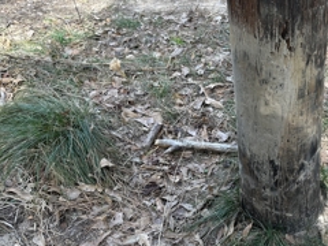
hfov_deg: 44.8
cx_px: 257
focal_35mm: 40
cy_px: 115
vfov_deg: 35.9
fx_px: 379
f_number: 1.78
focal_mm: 6.86
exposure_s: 1/361
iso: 80
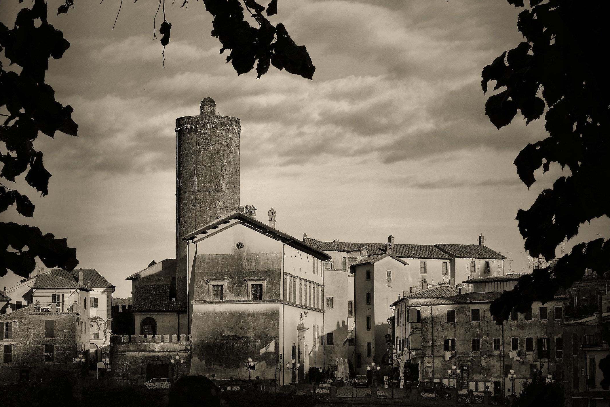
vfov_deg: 14.6
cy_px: 193
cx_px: 321
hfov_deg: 21.7
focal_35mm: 94
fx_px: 1593
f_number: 9
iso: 400
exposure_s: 1/420
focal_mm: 55
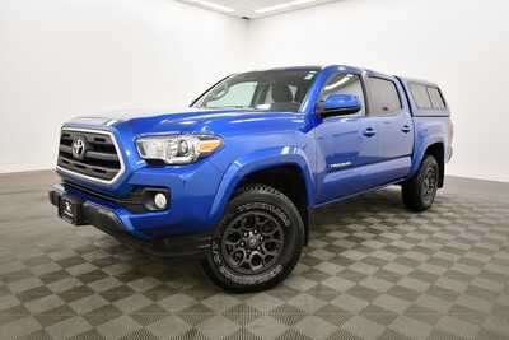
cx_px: 254
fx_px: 382
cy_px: 170
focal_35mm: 27
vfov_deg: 48.0
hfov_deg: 67.4
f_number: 5.3
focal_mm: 18
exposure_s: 1/125
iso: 1100
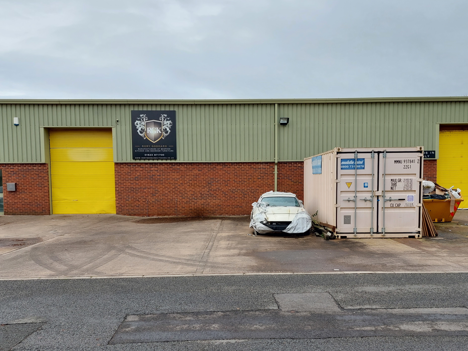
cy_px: 210
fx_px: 419
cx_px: 252
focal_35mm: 31
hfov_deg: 58.3
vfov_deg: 45.2
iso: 40
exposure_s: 1/303
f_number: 1.8
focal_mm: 5.23
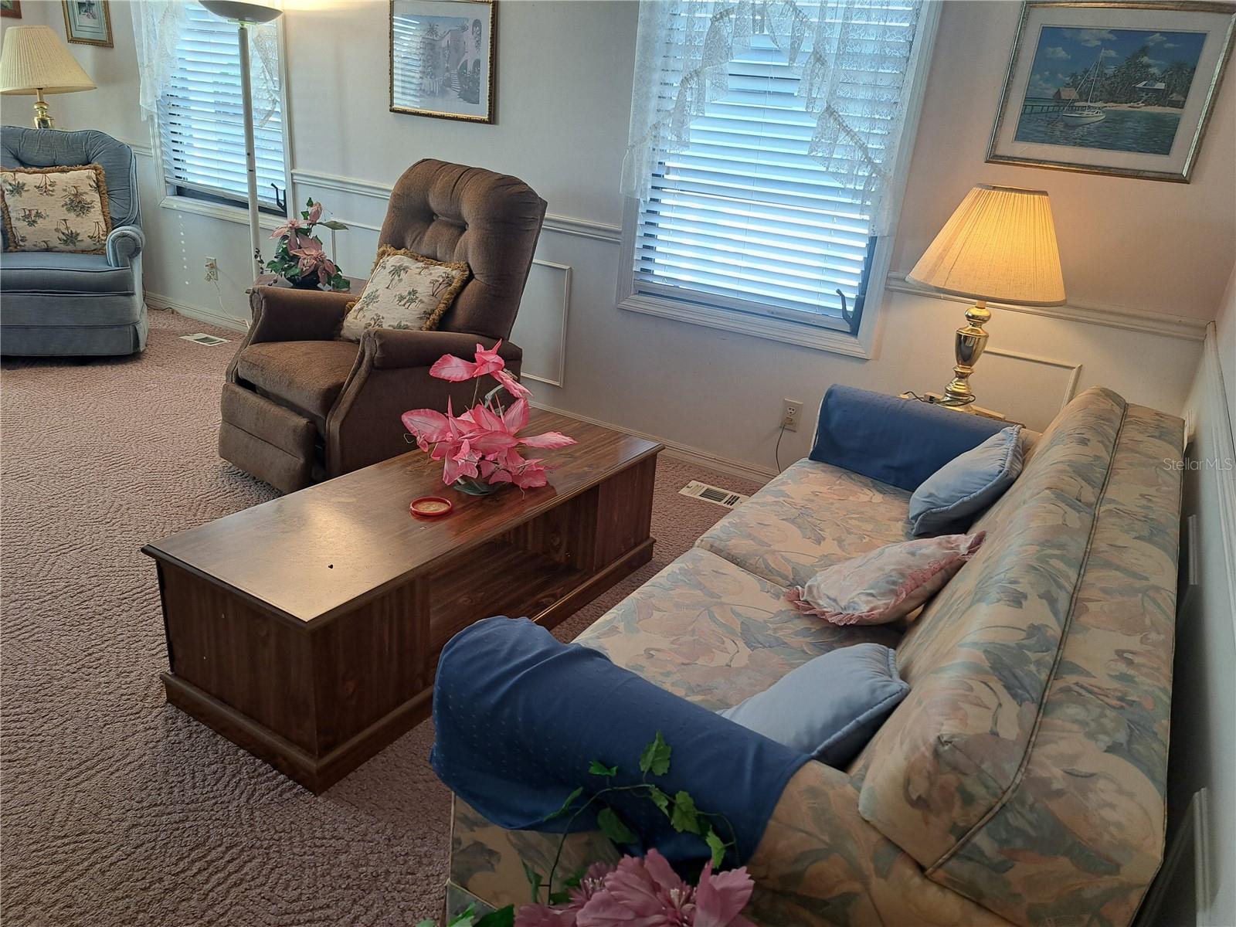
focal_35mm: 24
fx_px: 857
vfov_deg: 56.8
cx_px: 618
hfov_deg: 71.6
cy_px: 464
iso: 50
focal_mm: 5.23
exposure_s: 1/60
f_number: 1.8
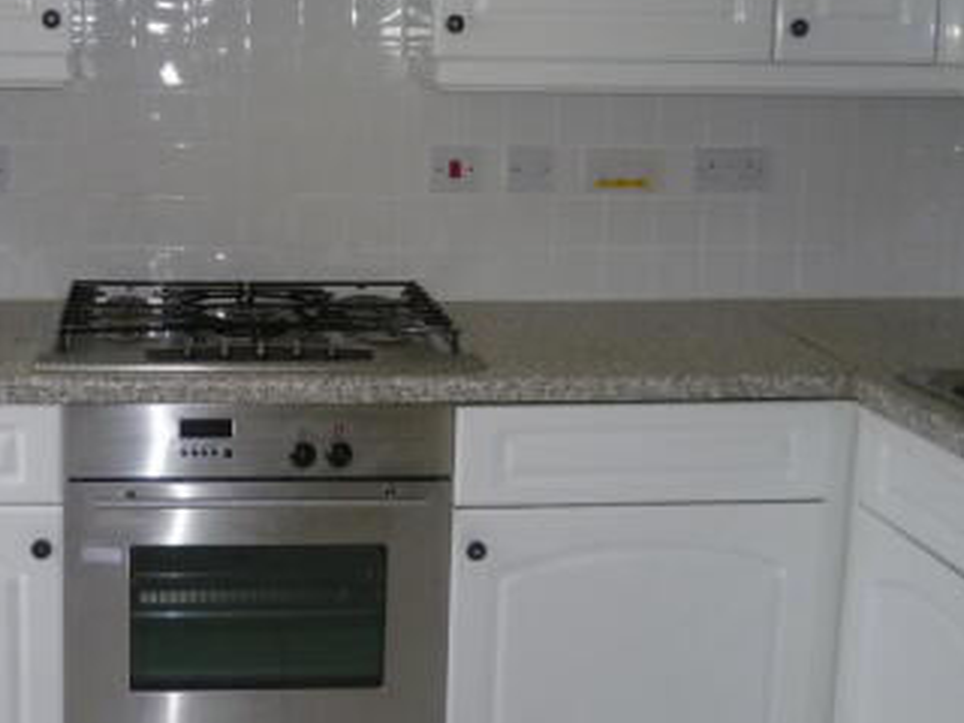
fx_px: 1420
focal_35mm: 51
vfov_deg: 28.2
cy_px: 200
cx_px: 267
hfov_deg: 36.8
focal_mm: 5
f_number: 2.8
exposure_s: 1/30
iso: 160
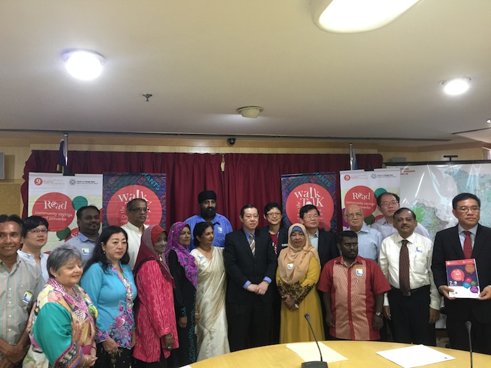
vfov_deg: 48.2
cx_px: 246
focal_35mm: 29
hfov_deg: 61.7
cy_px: 184
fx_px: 411
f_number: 2.2
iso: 125
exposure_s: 1/10
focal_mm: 4.15
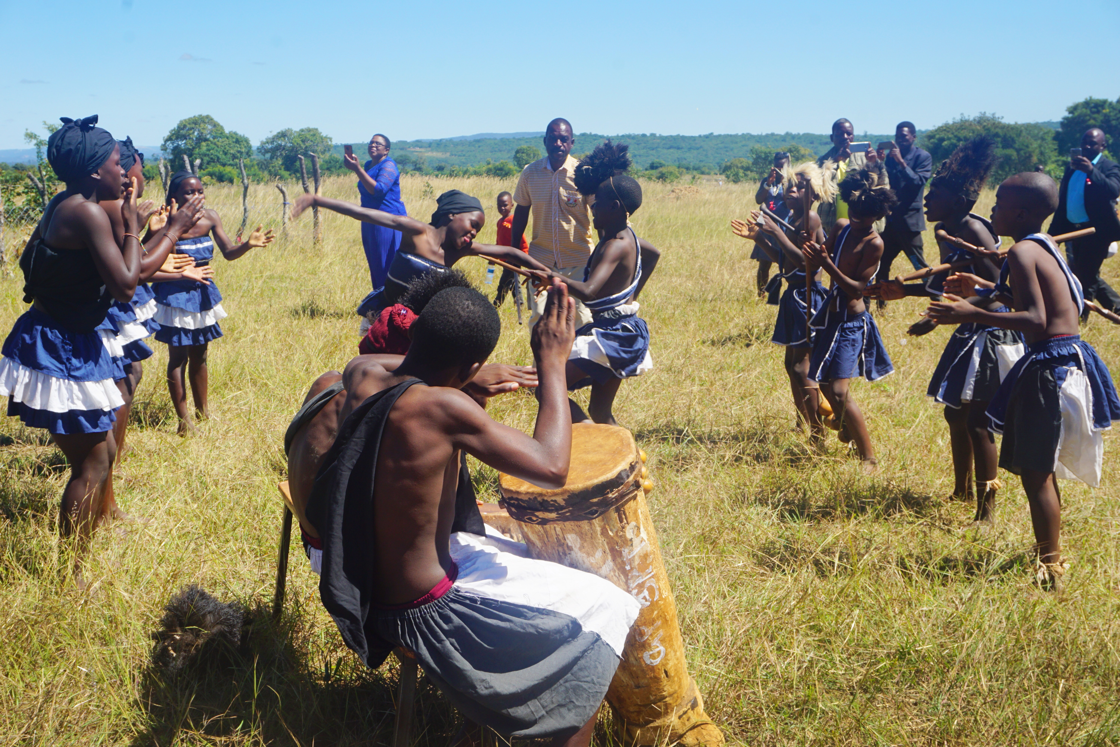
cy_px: 374
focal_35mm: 46
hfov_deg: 42.3
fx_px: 1447
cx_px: 560
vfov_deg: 28.9
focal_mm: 31
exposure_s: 1/125
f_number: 11
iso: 100
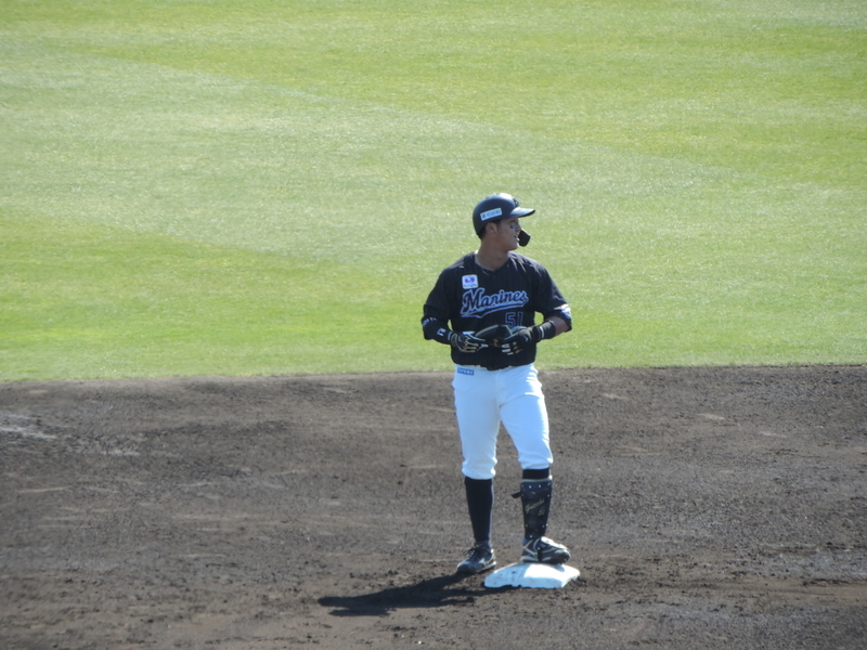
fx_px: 12523
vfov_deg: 3.0
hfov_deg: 4.0
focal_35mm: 500
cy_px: 325
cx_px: 434
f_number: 4.9
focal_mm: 89.1
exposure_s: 1/250
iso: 140
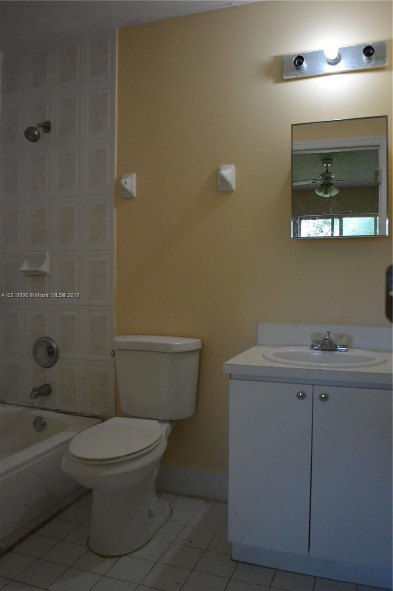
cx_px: 196
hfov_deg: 47.8
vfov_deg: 67.4
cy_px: 296
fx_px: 443
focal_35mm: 27
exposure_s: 1/400
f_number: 3.5
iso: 3200
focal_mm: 18
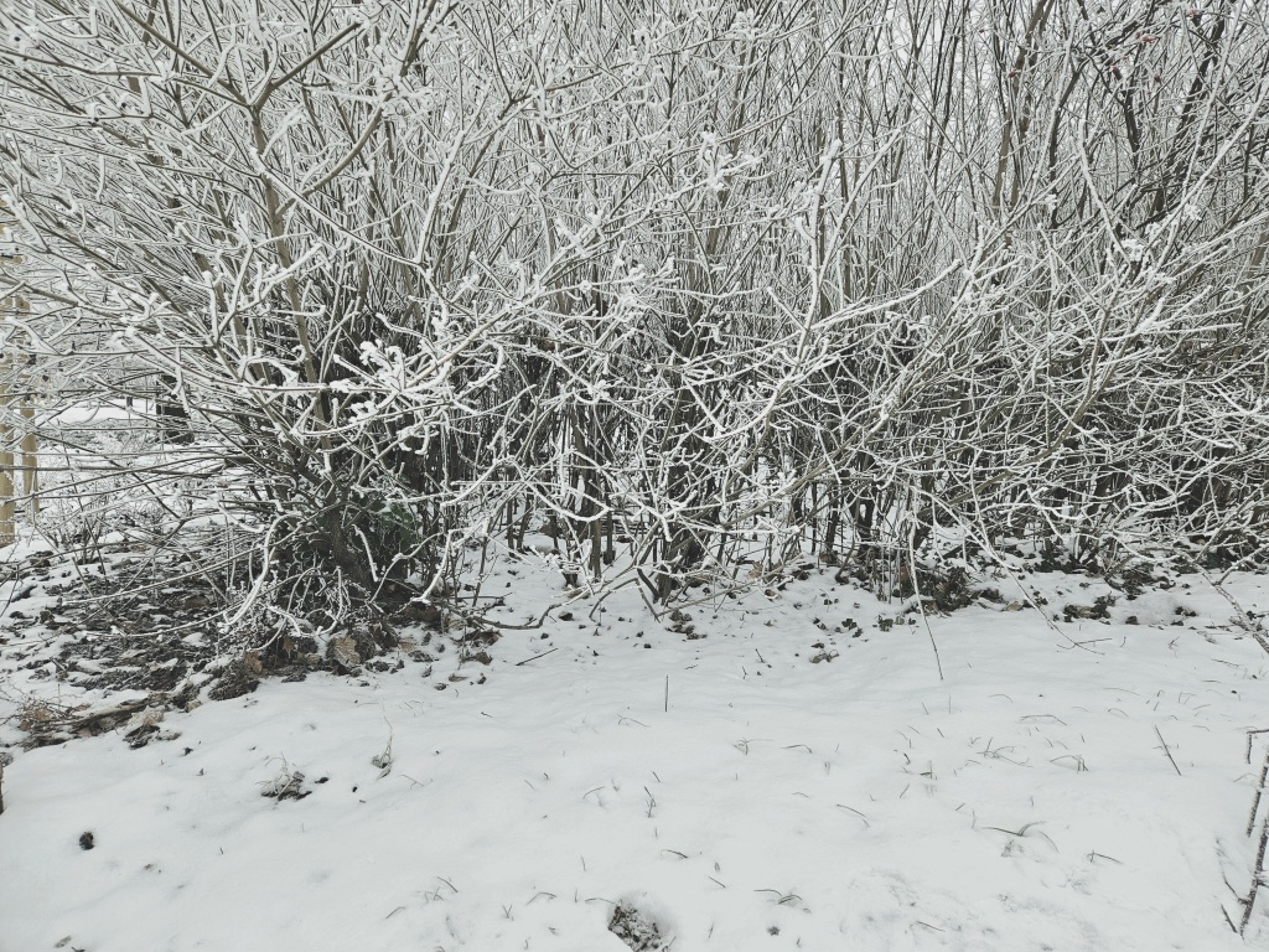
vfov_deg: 58.9
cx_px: 634
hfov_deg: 73.9
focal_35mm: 23
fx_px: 843
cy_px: 476
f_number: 1.8
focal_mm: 5.4
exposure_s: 1/294
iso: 25
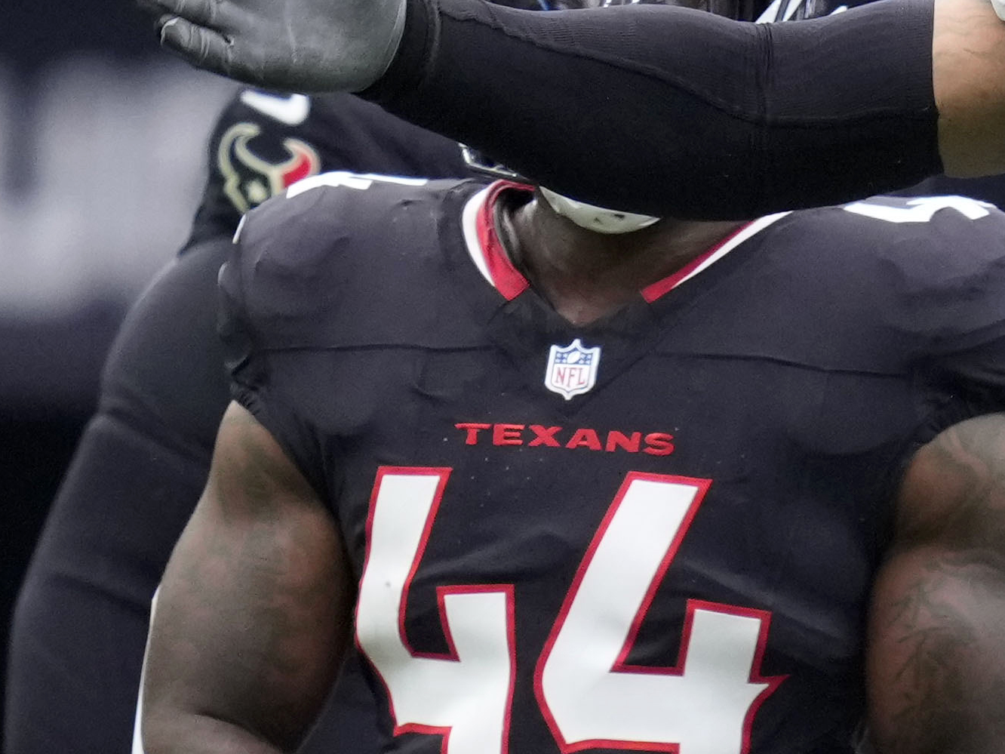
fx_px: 70317
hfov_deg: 0.8
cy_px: 802
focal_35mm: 2422
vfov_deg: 0.6
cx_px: 1380
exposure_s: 1/1600
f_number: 2.8
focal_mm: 400
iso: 2000
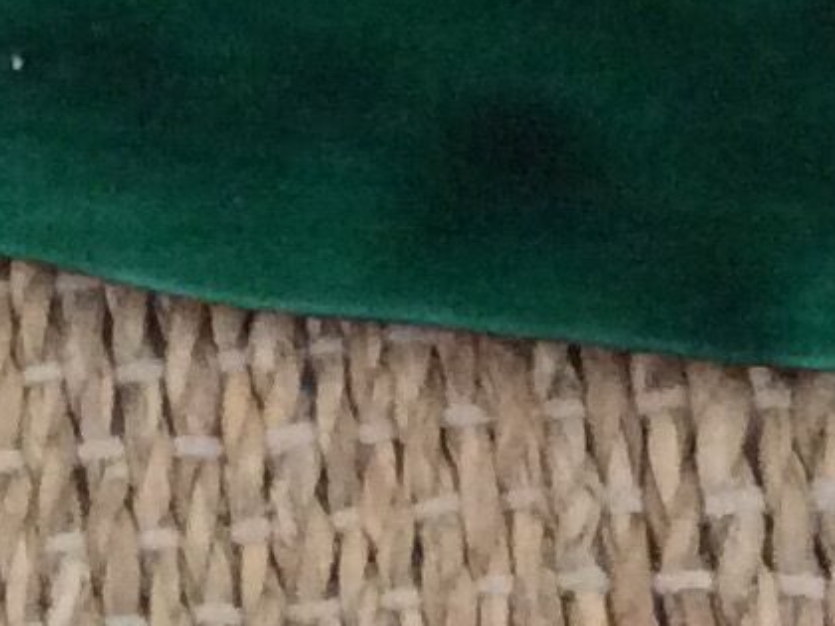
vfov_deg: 7.2
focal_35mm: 197
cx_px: 535
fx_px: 4752
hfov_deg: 10.0
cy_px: -789
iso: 250
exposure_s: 1/20
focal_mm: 3.3
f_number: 2.4
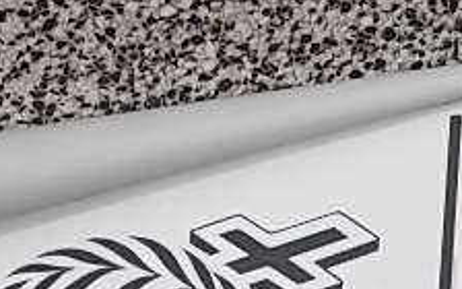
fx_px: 1637
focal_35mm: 130
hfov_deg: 16.1
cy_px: 444
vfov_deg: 9.8
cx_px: 190
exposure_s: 1/160
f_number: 6.5
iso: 80
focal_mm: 6.1
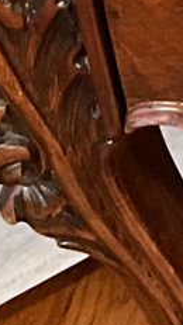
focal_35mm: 207
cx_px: 797
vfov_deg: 9.4
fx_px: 1785
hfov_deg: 5.1
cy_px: -410
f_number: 1.8
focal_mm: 3
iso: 250
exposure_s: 1/40
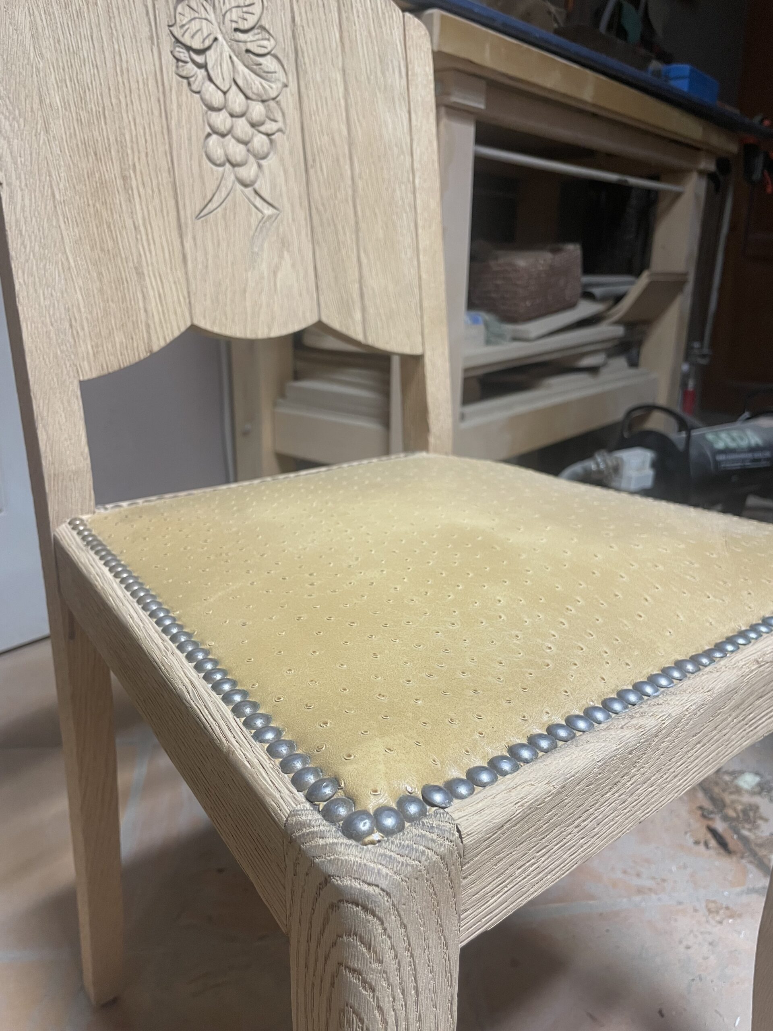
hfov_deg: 53.1
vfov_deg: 67.3
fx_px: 774
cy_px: 516
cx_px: 386
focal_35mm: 26
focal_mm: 4.2
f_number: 1.6
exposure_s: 1/50
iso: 100
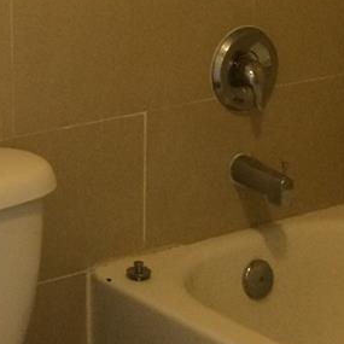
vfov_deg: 15.7
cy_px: -23
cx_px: -105
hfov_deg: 15.4
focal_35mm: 108
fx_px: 1214
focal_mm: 4.15
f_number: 2.2
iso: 160
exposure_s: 1/30
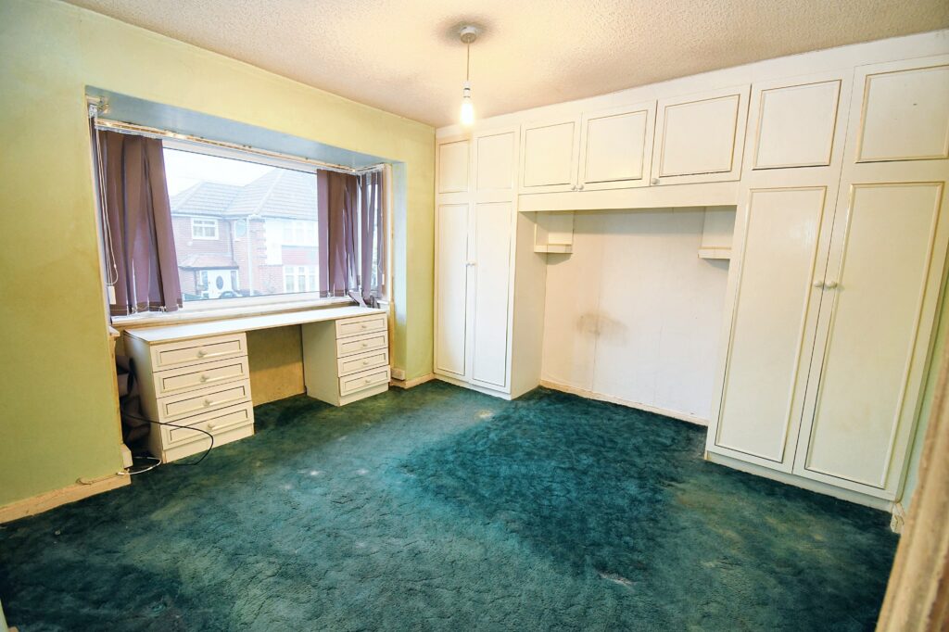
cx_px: 474
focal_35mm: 15
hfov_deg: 100.4
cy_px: 316
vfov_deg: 77.3
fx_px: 395
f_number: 4.5
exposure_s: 1/20
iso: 800
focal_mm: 10
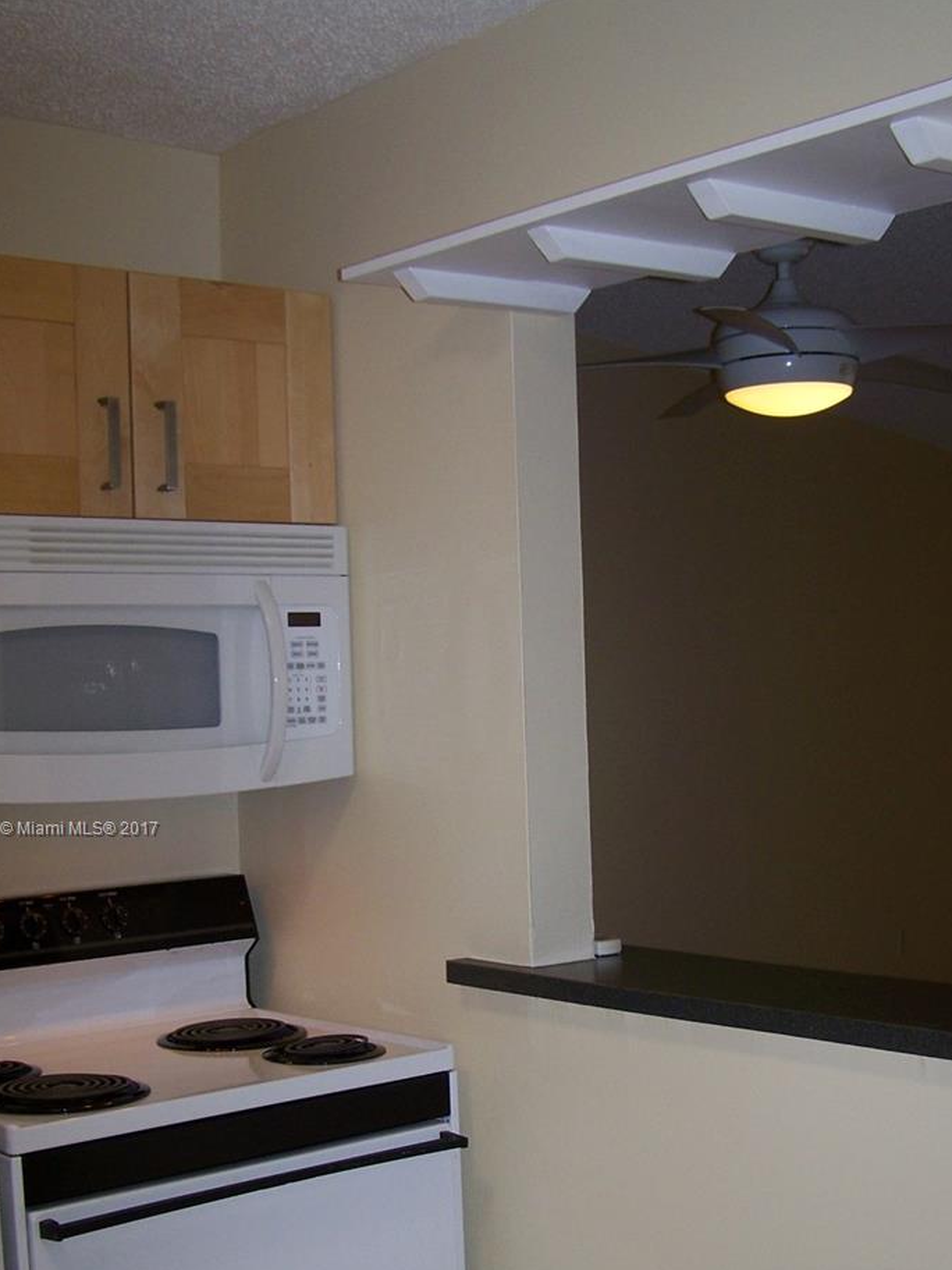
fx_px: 1833
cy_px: 830
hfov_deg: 29.1
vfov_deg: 37.8
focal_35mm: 50
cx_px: 530
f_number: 2.8
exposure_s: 1/60
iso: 80
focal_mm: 6.3
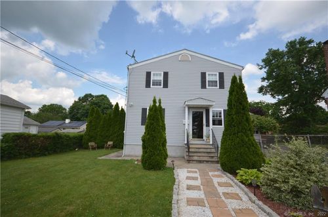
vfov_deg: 71.8
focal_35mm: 16
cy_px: 108
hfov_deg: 95.1
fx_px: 150
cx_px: 164
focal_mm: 11
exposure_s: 1/1250
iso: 200
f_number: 4.2
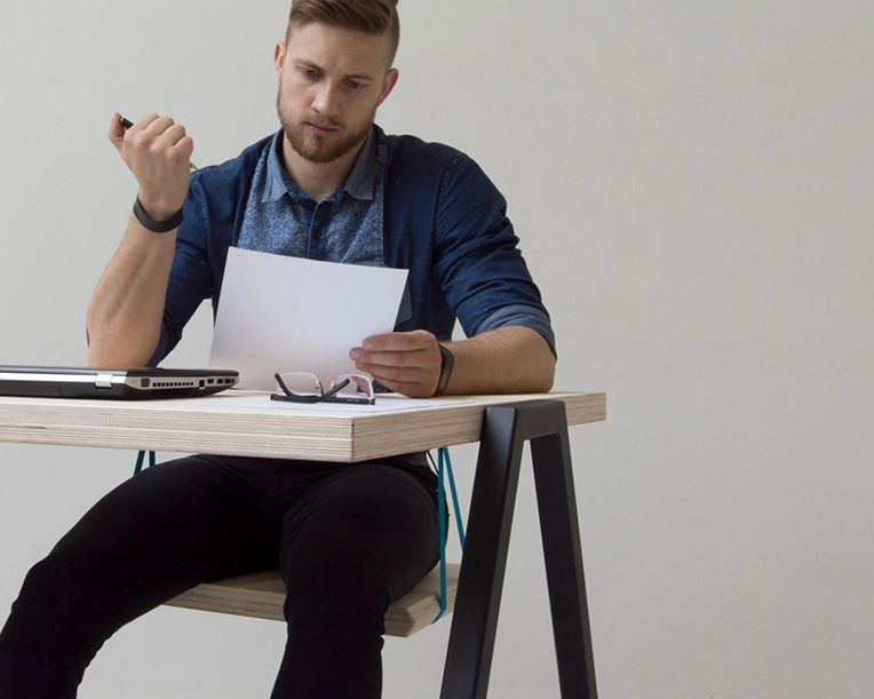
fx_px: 1371
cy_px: 265
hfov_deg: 34.8
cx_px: 247
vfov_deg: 28.5
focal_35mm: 53
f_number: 22
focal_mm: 24
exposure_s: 1/5
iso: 200
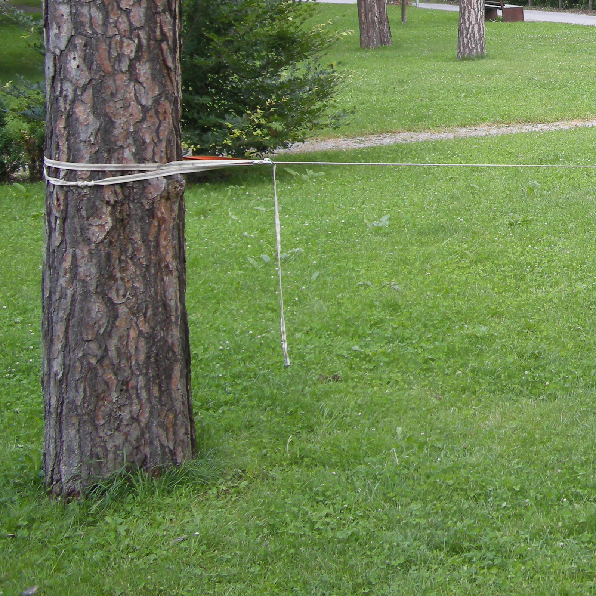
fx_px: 1597
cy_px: 41
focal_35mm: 82
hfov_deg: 19.8
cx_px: 722
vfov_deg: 20.6
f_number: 2.8
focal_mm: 7.9
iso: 64
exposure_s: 1/144
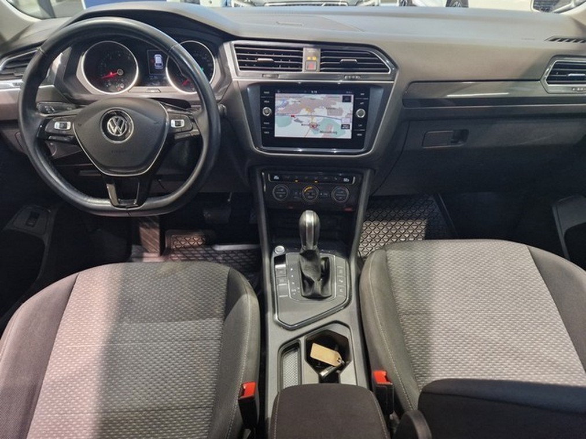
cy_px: 220
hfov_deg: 73.9
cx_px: 293
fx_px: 389
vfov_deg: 58.9
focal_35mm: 23
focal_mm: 5.4
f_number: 1.8
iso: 500
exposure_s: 1/100
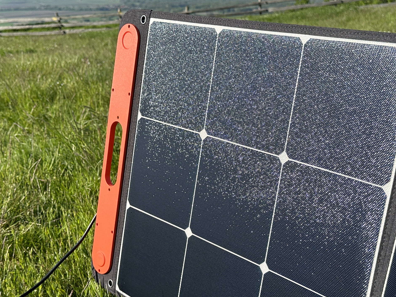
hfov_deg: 37.5
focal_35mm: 51
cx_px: 205
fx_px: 583
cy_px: 173
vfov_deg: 28.5
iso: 80
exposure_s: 1/2732
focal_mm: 6.86
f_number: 1.78
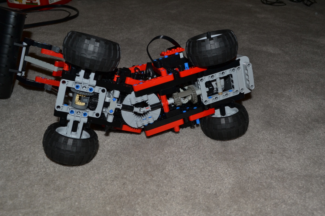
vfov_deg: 36.9
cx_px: 162
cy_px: 108
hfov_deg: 53.1
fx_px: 325
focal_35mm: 36
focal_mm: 24
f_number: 8
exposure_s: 1/60
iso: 100
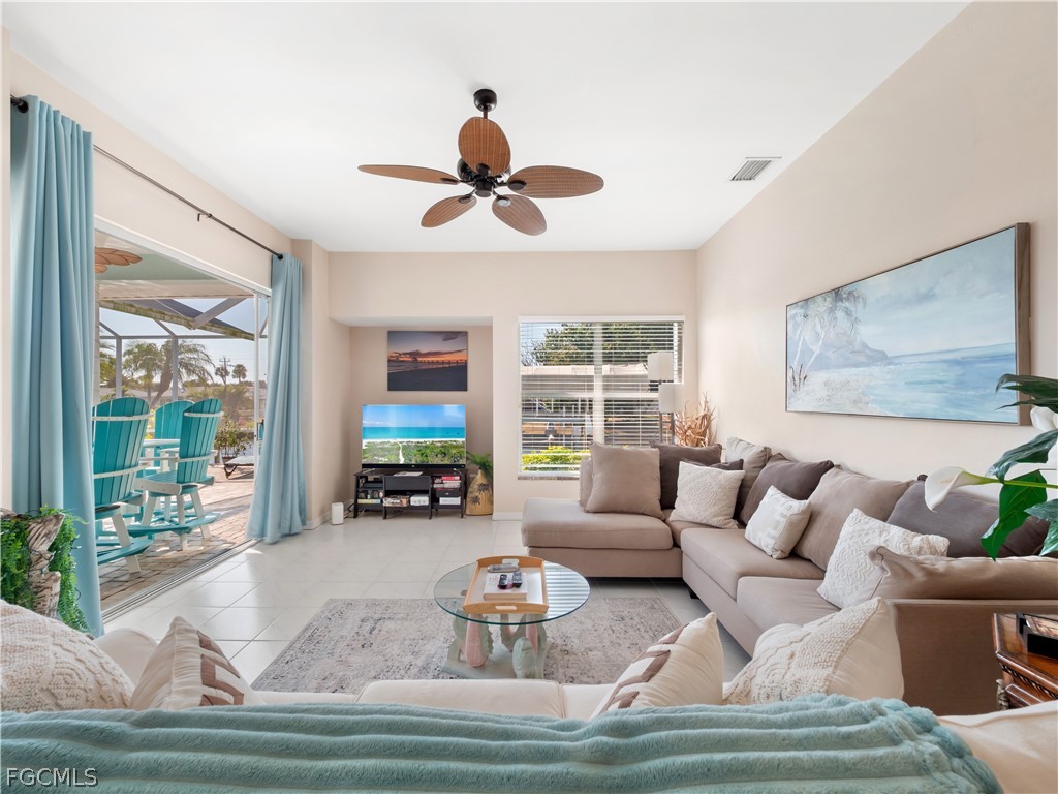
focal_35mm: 14
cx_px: 529
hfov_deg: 102.1
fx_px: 428
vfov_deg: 85.7
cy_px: 397
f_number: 7.1
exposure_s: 1/13
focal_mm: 7
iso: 200
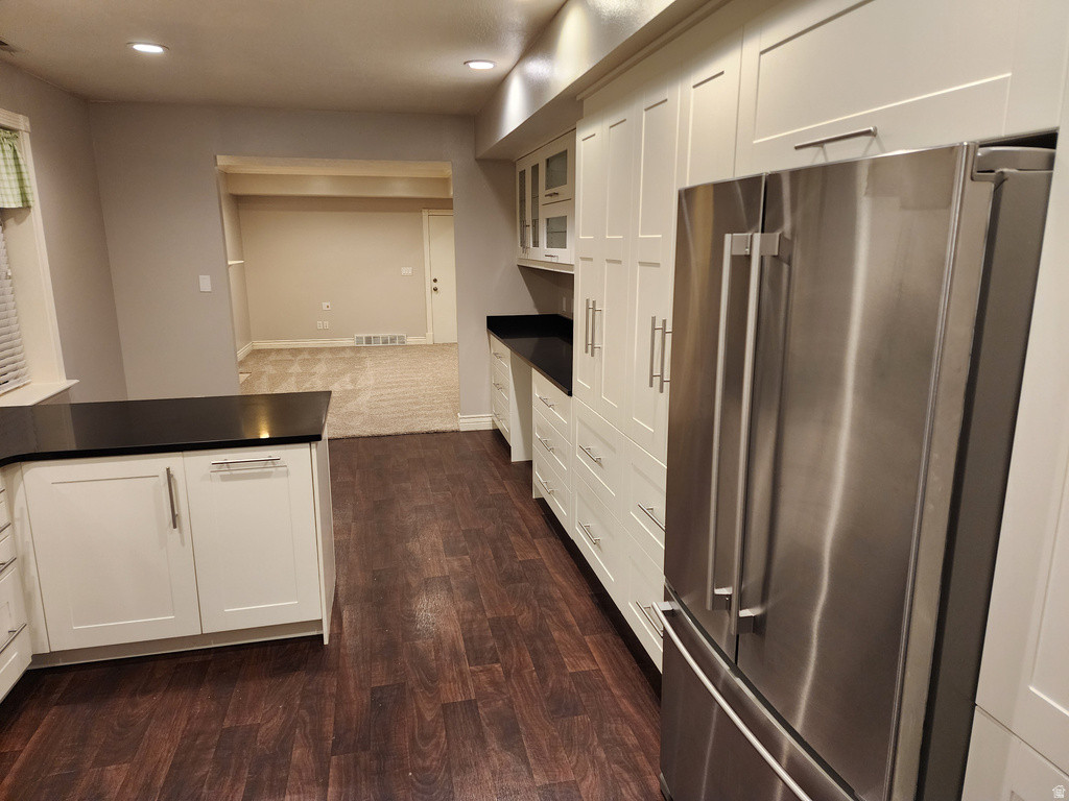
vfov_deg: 58.9
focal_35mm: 23
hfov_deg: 73.9
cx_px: 534
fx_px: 710
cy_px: 400
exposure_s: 1/120
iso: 320
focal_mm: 6.4
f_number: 1.8
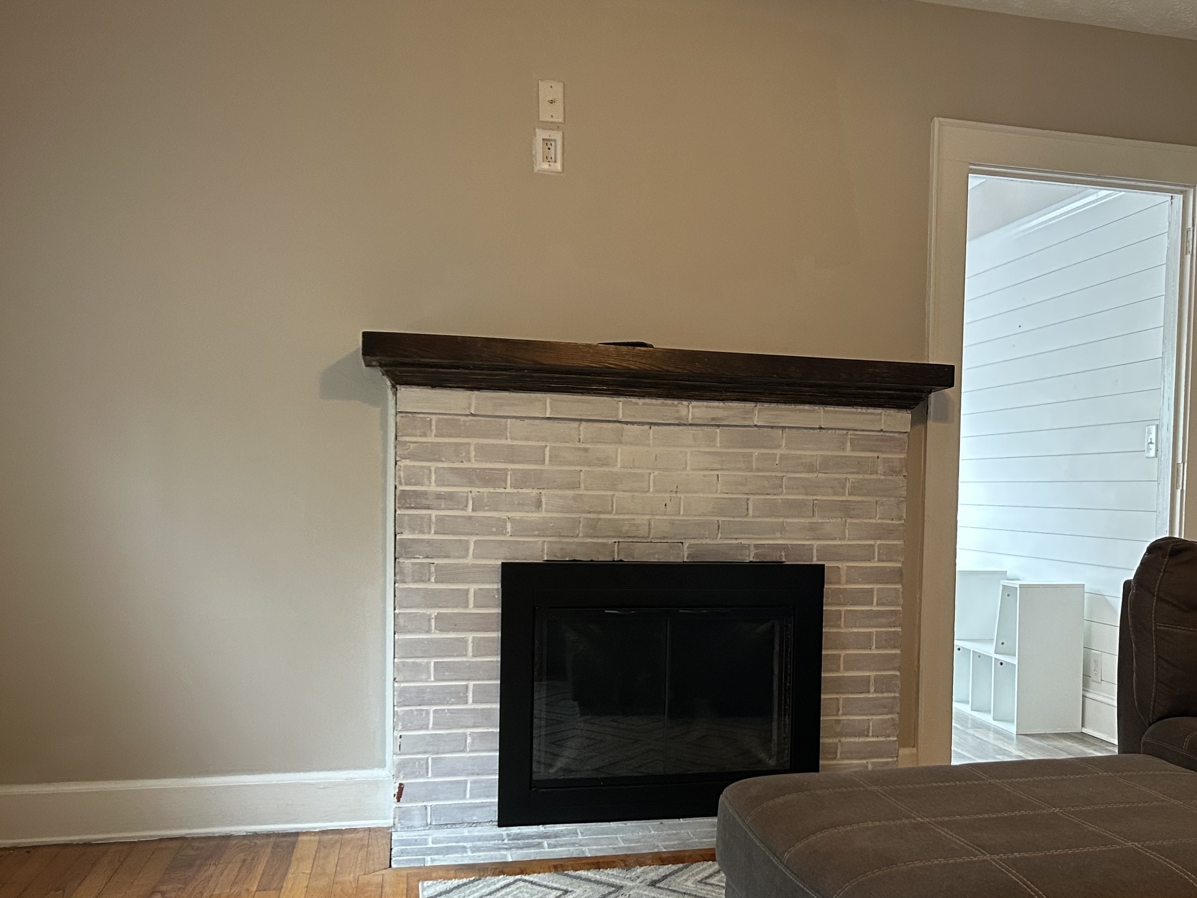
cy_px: 556
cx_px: 868
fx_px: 1383
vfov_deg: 35.8
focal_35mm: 40
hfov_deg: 45.5
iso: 250
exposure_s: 1/60
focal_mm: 5.7
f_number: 1.5
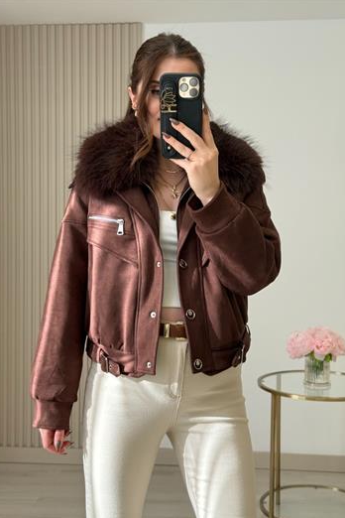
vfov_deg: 38.9
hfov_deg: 26.5
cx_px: 157
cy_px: 261
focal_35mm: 51
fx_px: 733
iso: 80
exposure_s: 1/396
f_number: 1.78
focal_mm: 6.76
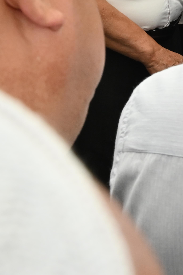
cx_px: 439
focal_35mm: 140
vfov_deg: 14.1
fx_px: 1067
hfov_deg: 8.9
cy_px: -76
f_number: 13
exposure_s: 1/200
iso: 1000
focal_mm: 35
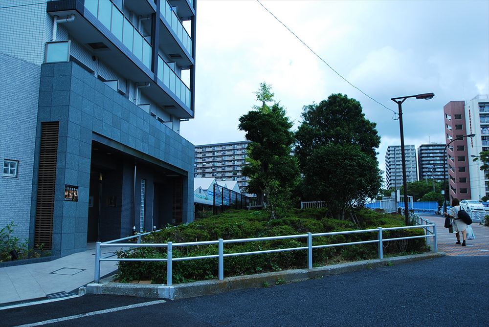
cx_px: 244
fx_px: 388
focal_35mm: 28
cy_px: 164
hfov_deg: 64.5
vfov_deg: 45.8
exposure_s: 1/160
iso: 100
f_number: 6.3
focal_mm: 19
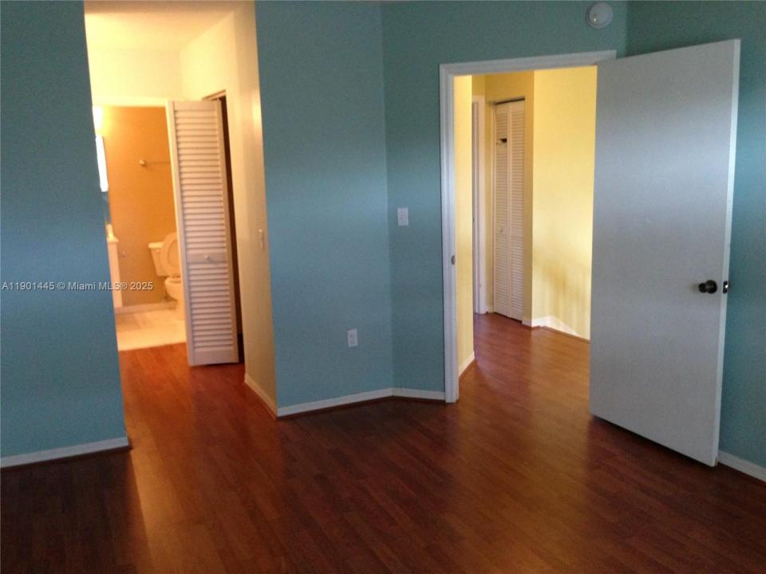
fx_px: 730
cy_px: 287
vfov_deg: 42.9
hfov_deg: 55.4
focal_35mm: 33
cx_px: 383
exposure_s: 1/20
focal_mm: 4.13
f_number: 2.4
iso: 250
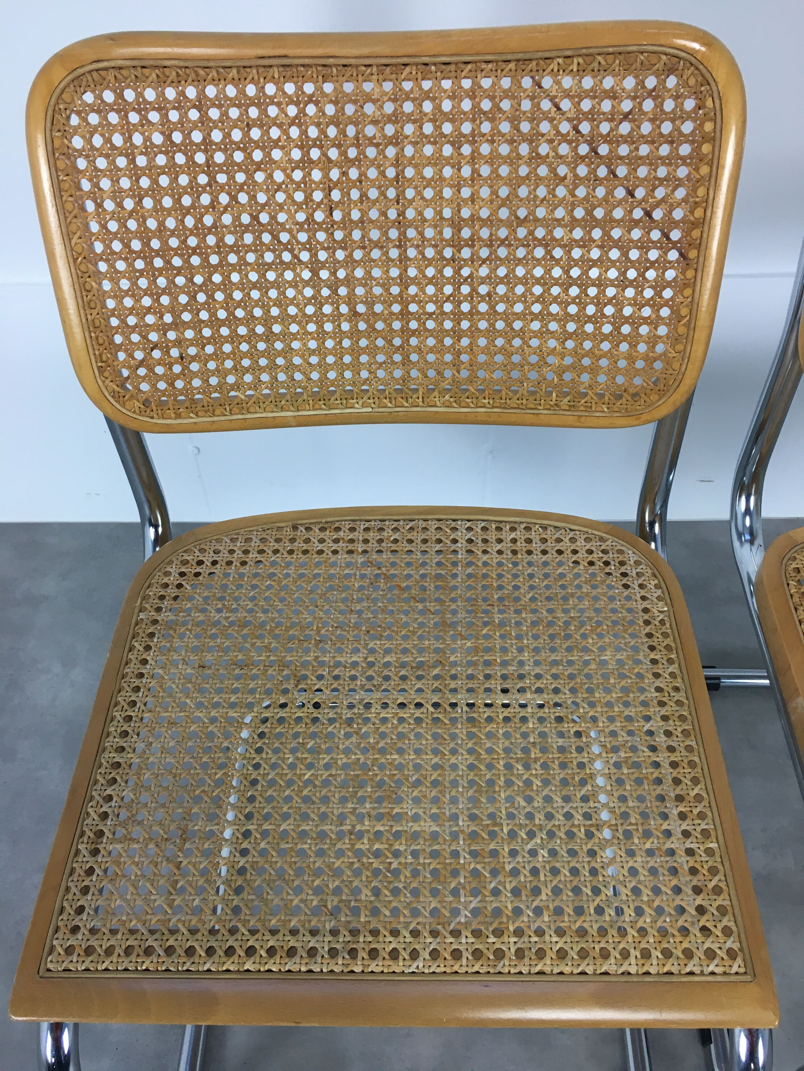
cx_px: 402
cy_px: 536
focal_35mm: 29
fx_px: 898
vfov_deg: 61.7
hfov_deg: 48.2
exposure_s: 1/33
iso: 40
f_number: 2.2
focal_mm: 4.15
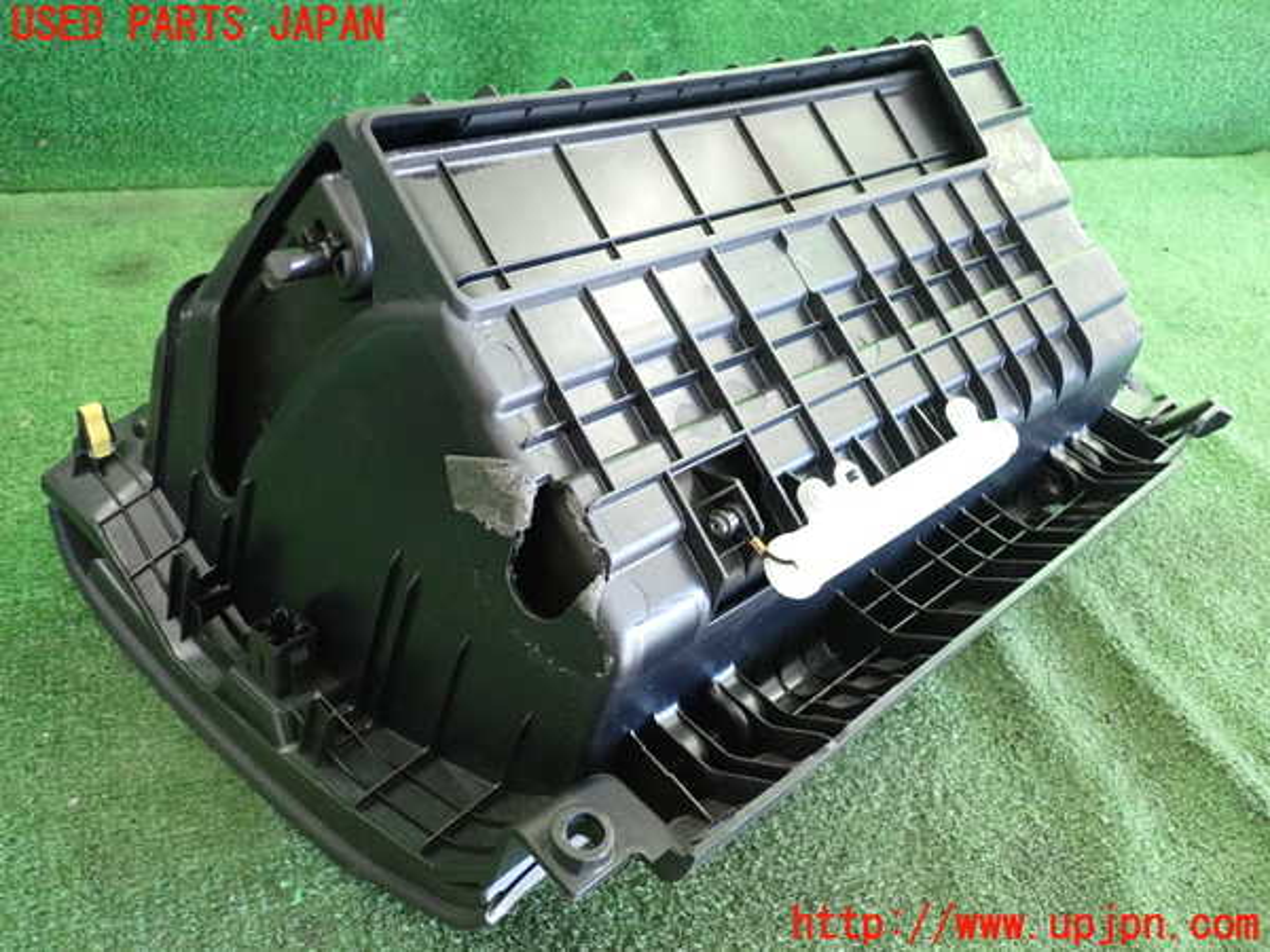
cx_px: 635
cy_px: 476
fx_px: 1101
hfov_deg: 60.0
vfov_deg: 46.8
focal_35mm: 30
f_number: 2.3
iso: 1000
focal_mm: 5.4
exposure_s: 1/125
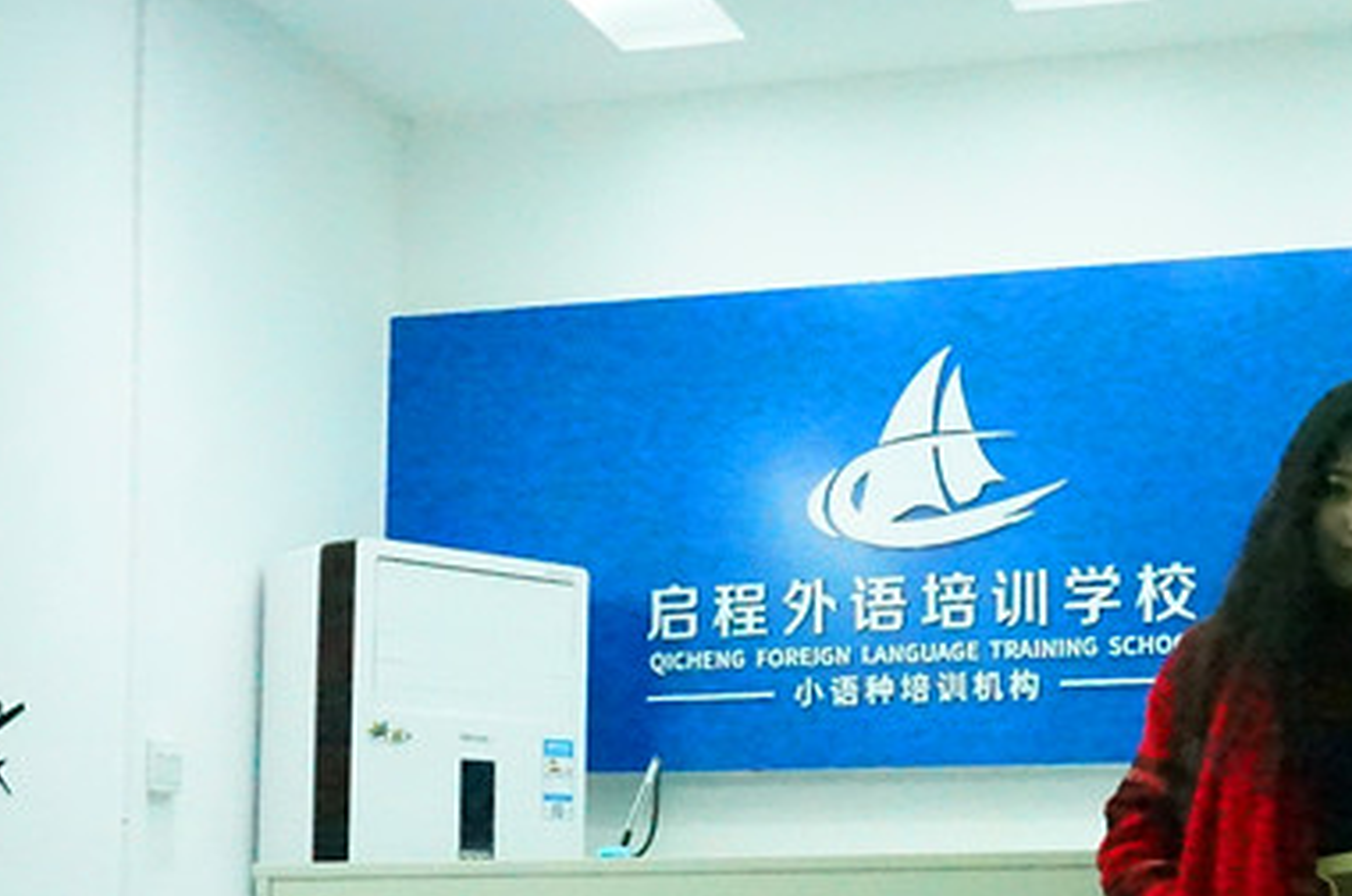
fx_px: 2252
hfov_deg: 32.6
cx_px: 1057
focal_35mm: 60
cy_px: 820
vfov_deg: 22.0
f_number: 7.1
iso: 25600
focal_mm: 19
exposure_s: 1/400
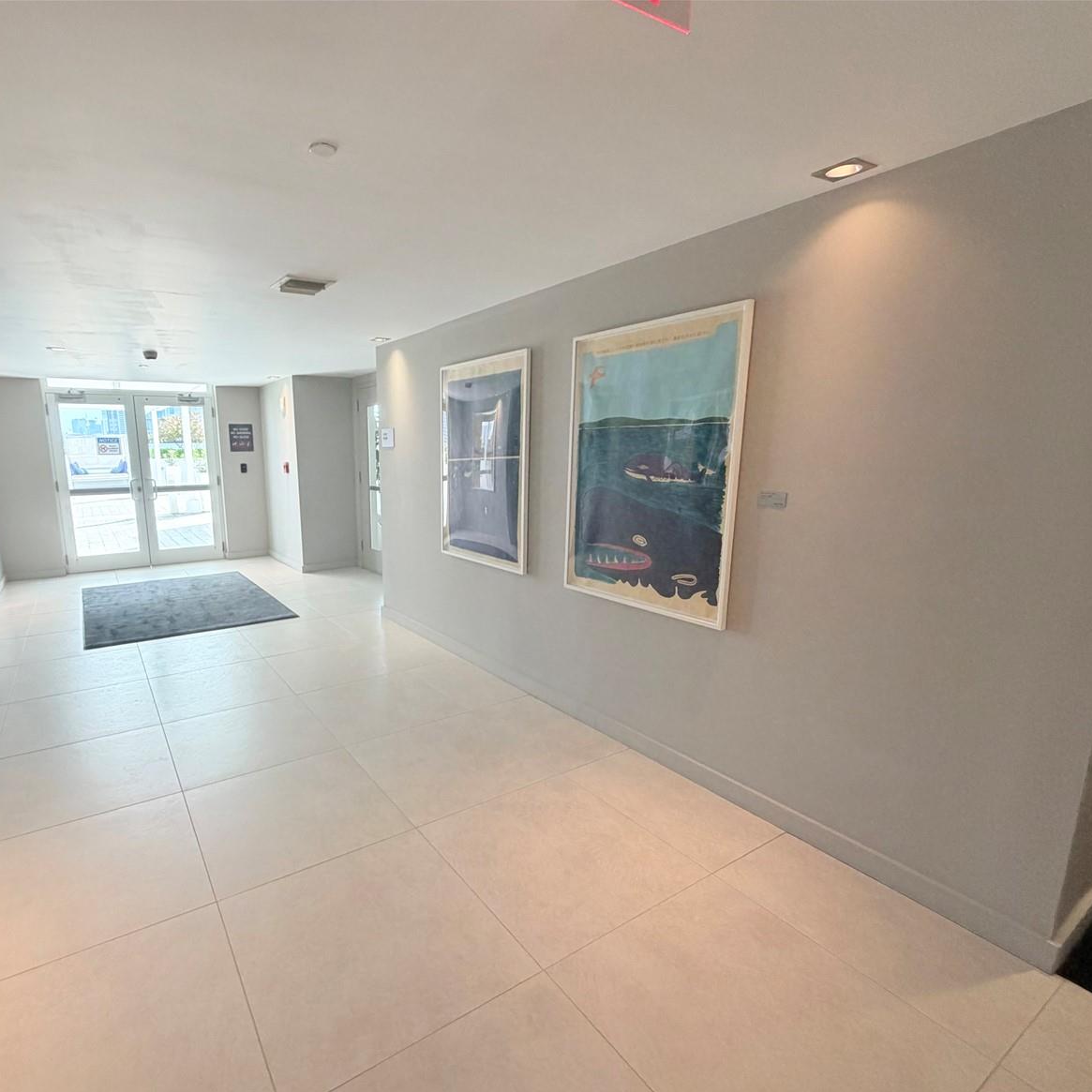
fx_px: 607
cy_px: 561
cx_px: 427
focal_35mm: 17
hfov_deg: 82.8
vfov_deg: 83.9
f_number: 2.2
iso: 250
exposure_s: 1/121
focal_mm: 2.22
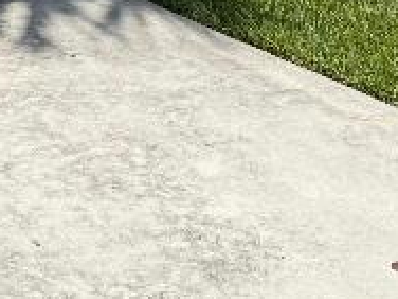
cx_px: -260
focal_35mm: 131
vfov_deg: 9.6
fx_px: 1506
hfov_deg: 13.8
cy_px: -486
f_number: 1.78
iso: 80
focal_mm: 6.76
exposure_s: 1/5714
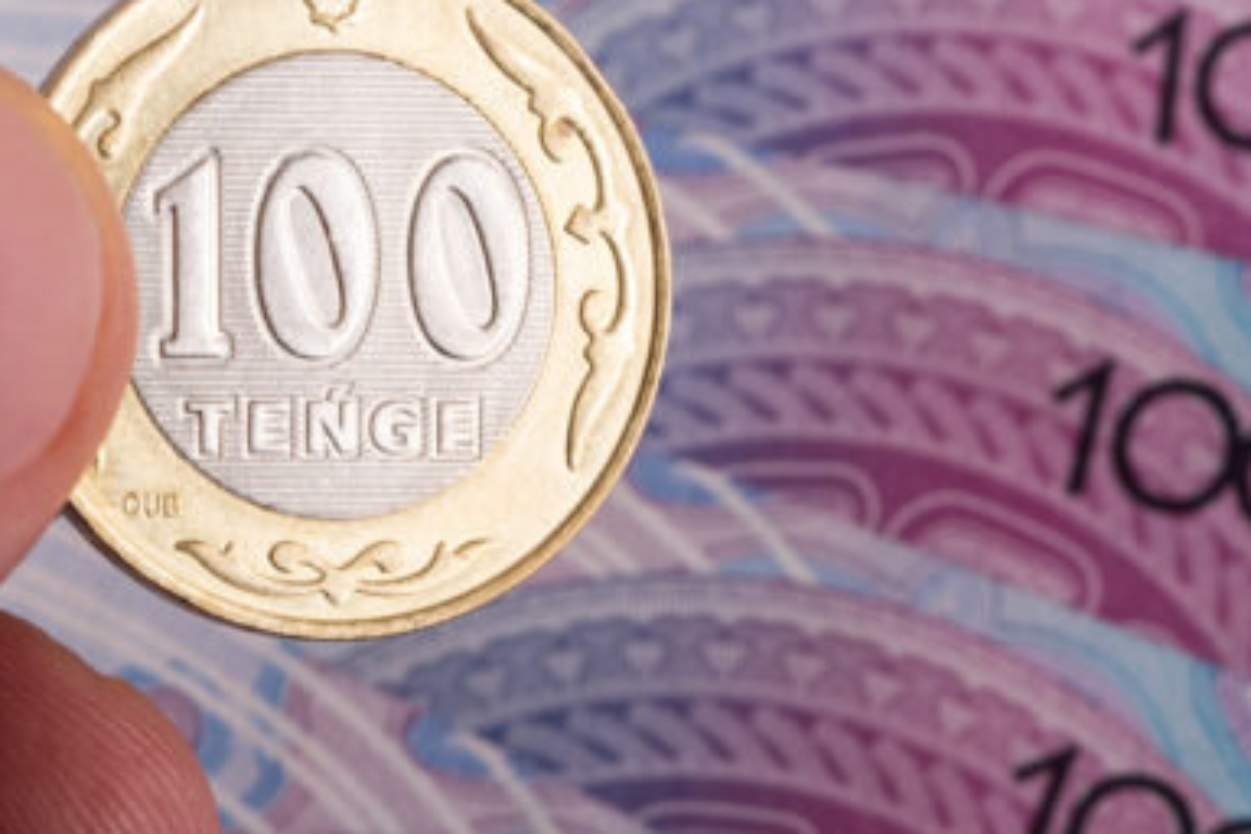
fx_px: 7123
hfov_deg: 10.0
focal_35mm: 205
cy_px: 417
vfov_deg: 6.7
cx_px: 612
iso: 64
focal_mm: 105
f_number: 29
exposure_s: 1/160
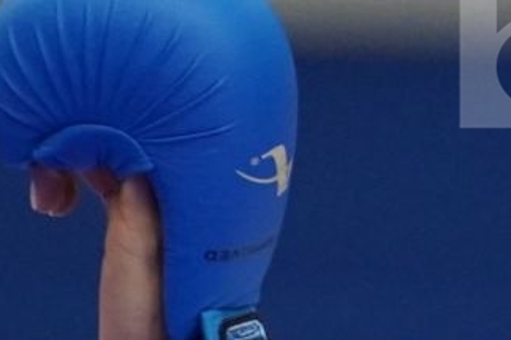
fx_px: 23706
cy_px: 544
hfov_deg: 1.2
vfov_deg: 0.8
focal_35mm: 1671
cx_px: 608
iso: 2500
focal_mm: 200
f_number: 2.8
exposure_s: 1/1000
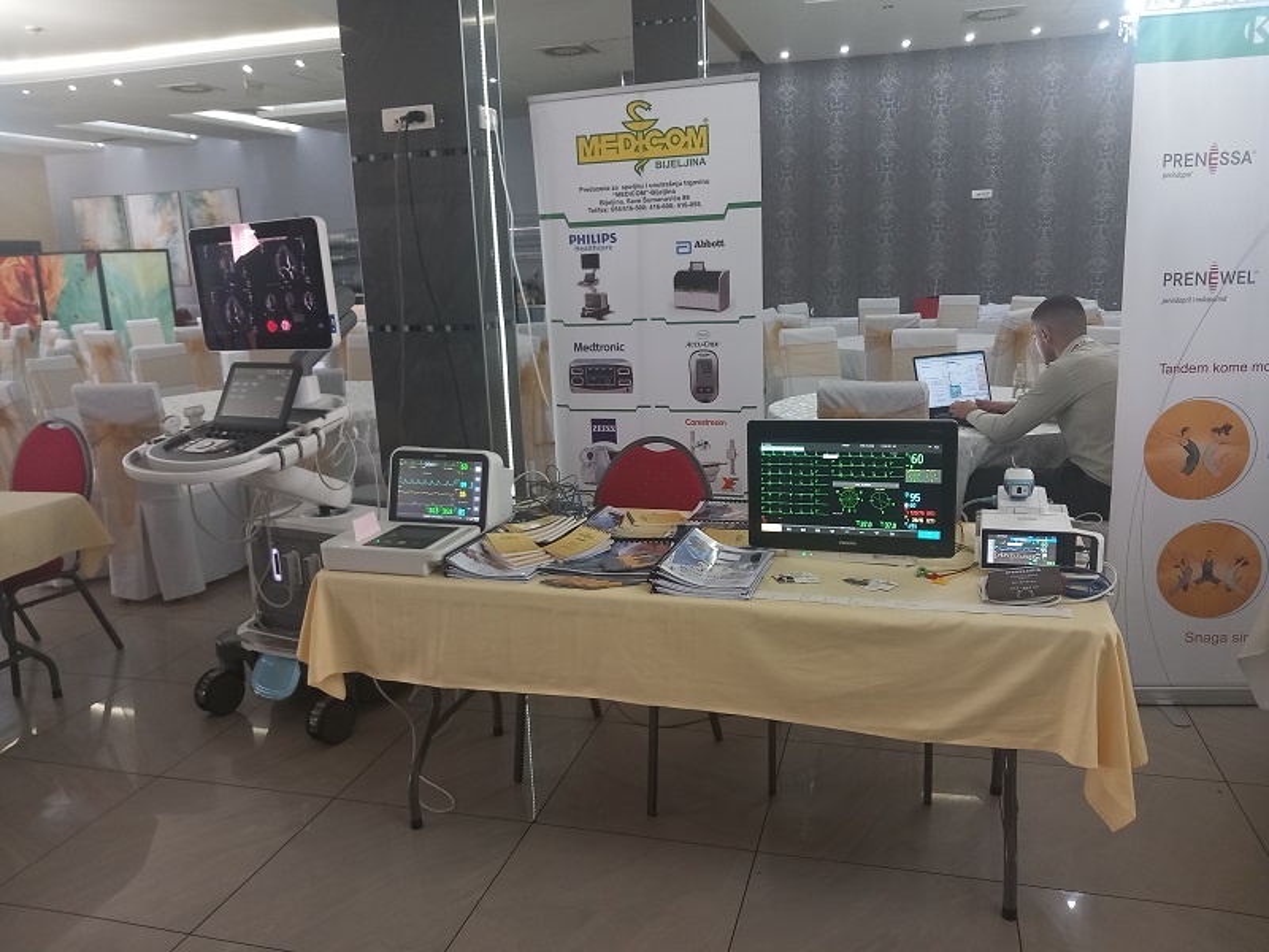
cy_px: 476
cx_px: 634
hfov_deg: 65.3
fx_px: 990
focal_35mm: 27
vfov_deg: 51.4
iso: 250
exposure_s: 1/33.3
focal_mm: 4
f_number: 1.8
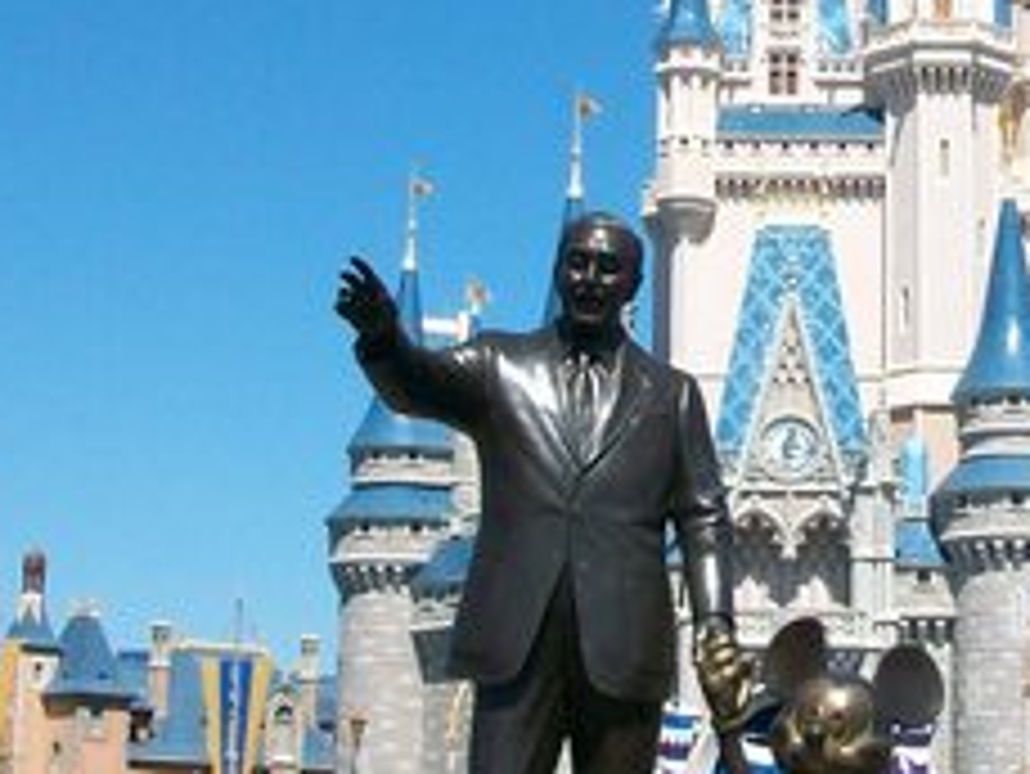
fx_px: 2828
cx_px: 805
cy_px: 130
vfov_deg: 15.5
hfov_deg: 20.4
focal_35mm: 95
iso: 80
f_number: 5.5
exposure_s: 1/425
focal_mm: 5.7
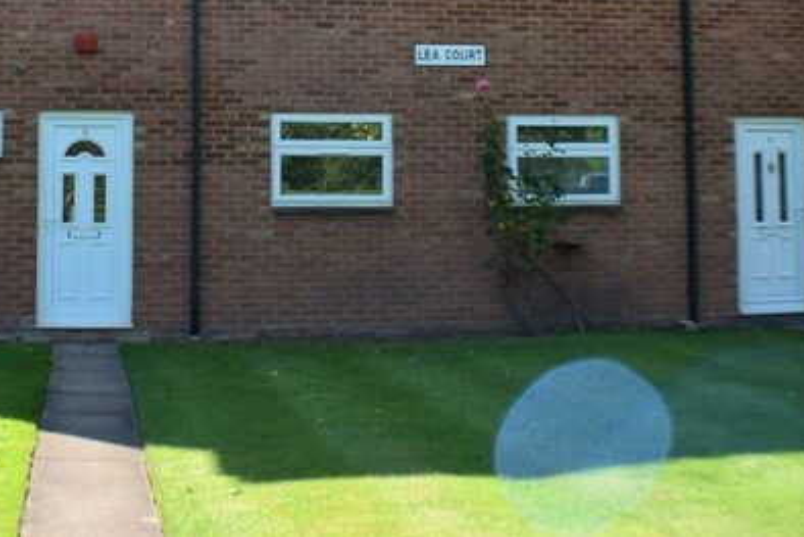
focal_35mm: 64
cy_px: 62
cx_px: 159
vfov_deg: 20.8
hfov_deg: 30.6
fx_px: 1430
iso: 125
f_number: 7.1
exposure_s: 1/160
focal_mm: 24
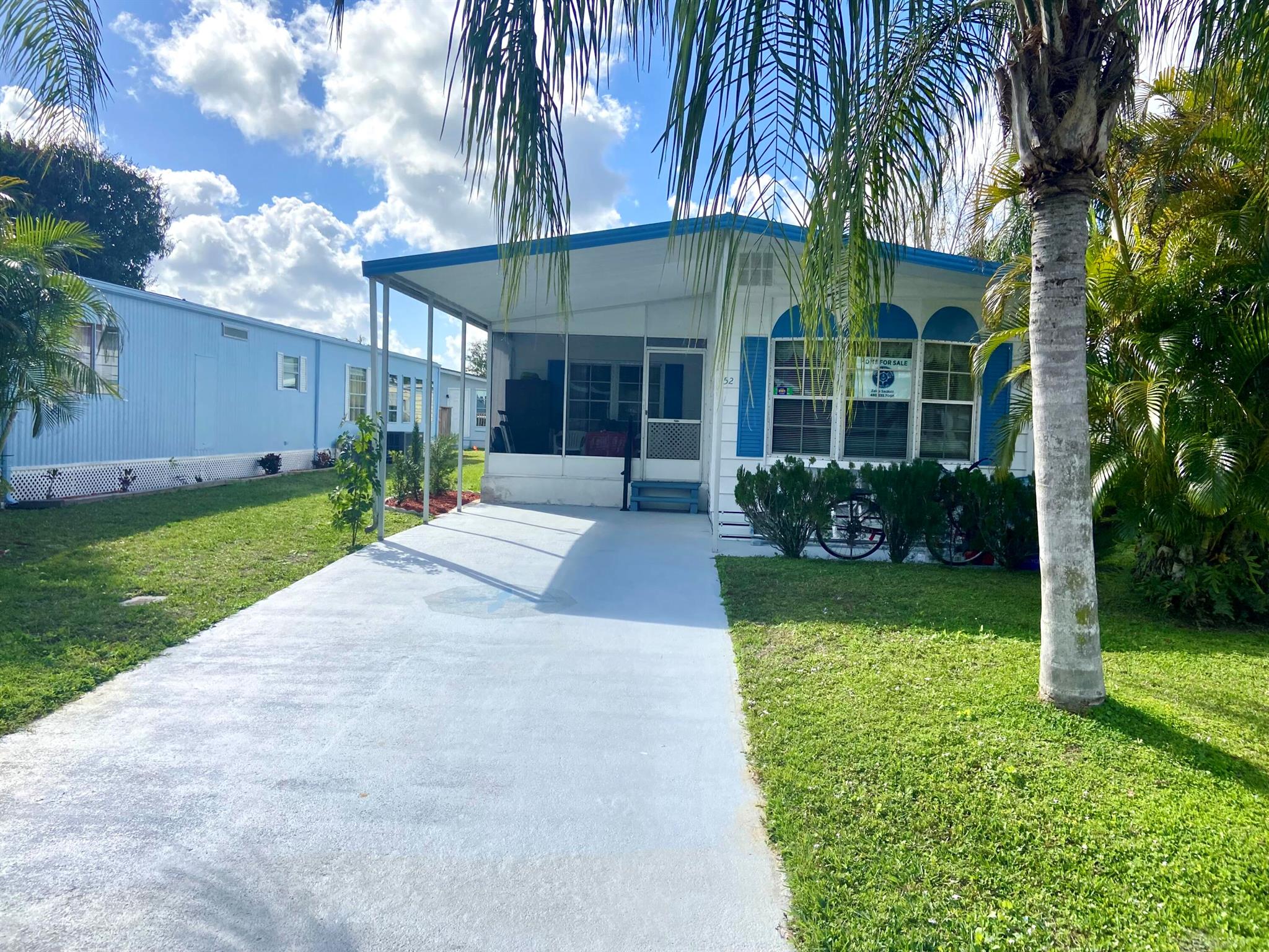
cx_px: 634
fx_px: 953
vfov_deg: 53.1
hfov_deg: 67.3
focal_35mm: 26
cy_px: 476
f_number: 1.8
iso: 32
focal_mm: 4.25
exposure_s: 1/2890
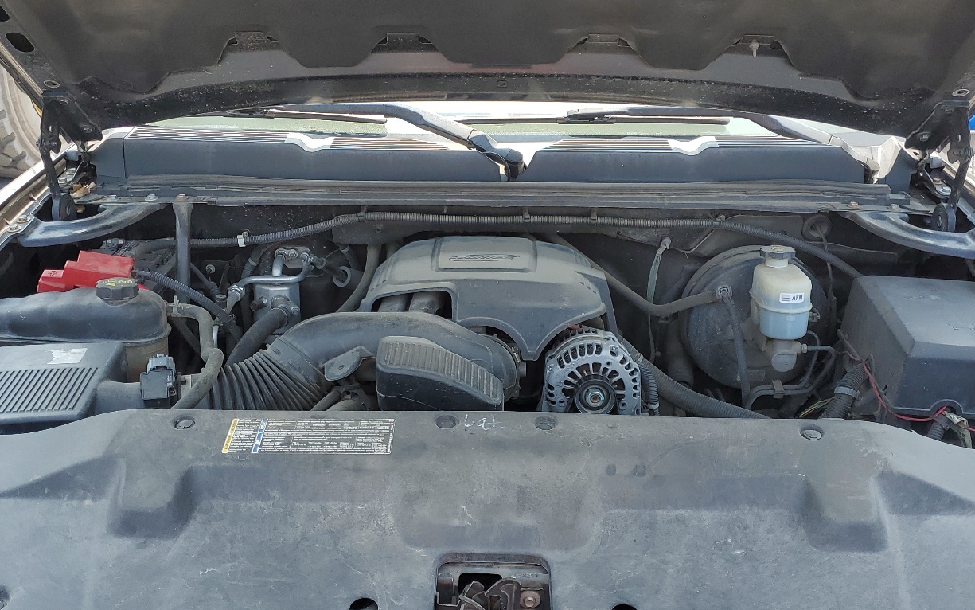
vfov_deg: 35.3
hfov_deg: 54.0
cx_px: 489
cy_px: 358
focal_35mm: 36
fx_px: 957
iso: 50
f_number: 1.5
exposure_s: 1/625
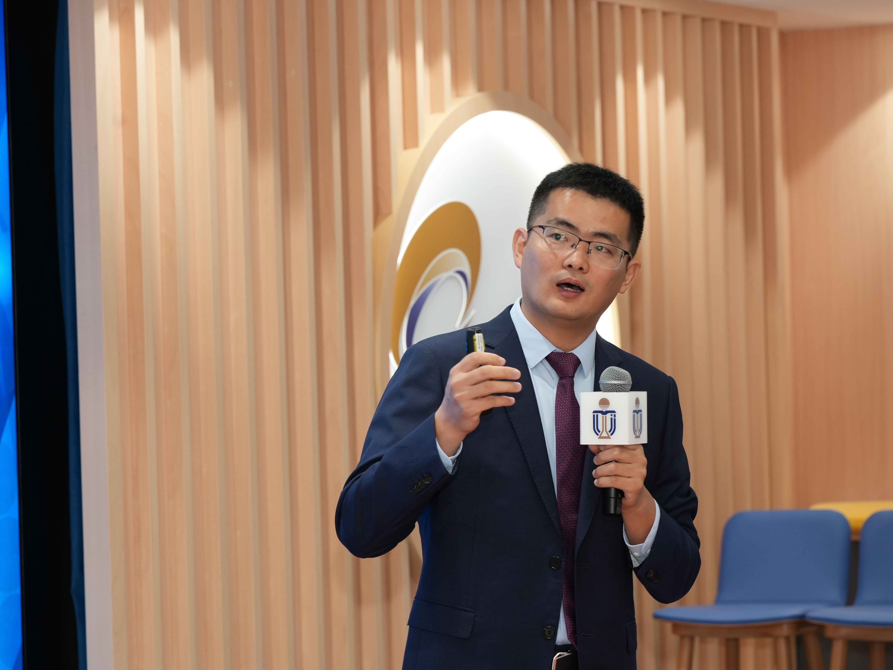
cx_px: 429
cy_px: 335
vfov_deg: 11.5
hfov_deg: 15.3
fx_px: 3328
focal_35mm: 129
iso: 1600
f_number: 5.6
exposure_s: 1/125
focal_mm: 119
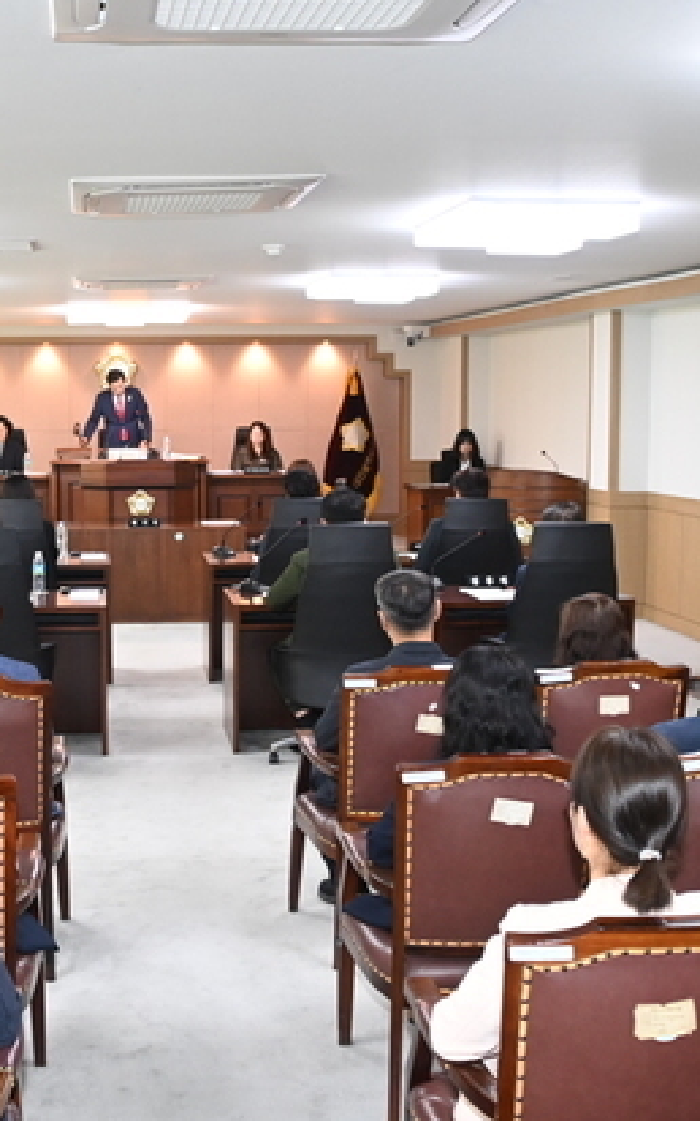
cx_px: 168
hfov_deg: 26.5
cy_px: 566
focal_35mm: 48
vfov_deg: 41.8
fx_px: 1466
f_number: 3.5
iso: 2000
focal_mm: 21
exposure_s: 1/250
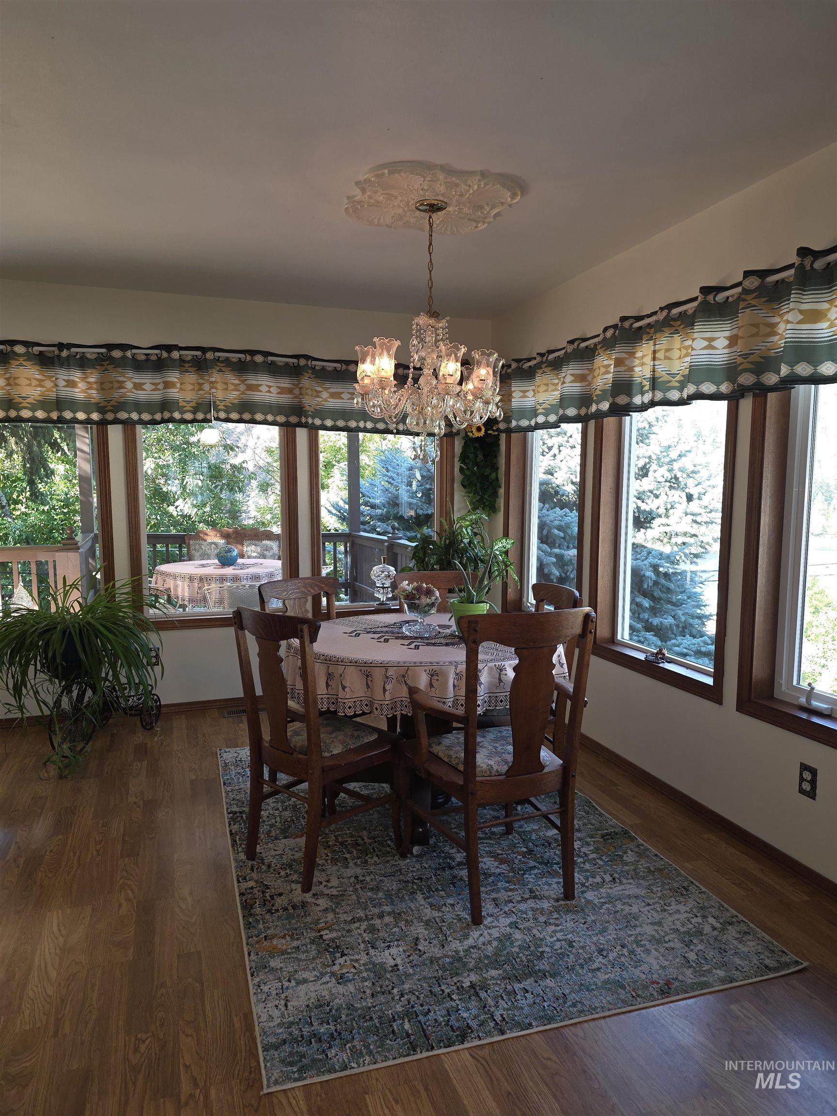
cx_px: 418
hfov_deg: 58.9
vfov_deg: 73.9
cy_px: 558
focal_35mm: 23
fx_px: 742
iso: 125
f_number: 1.7
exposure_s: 1/60
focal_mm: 6.3
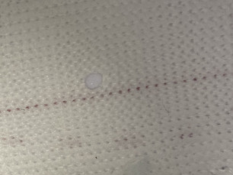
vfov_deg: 17.3
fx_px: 572
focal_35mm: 85
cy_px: 128
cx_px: -40
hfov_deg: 21.5
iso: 100
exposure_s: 1/50
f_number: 1.8
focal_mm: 4.25
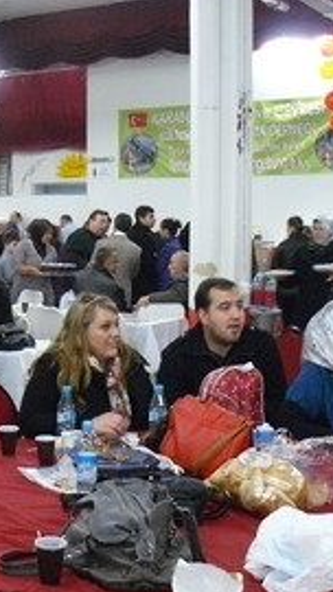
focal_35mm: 58
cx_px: -31
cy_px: 307
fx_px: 910
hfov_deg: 19.9
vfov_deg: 36.0
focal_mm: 6
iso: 400
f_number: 2.8
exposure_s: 1/13
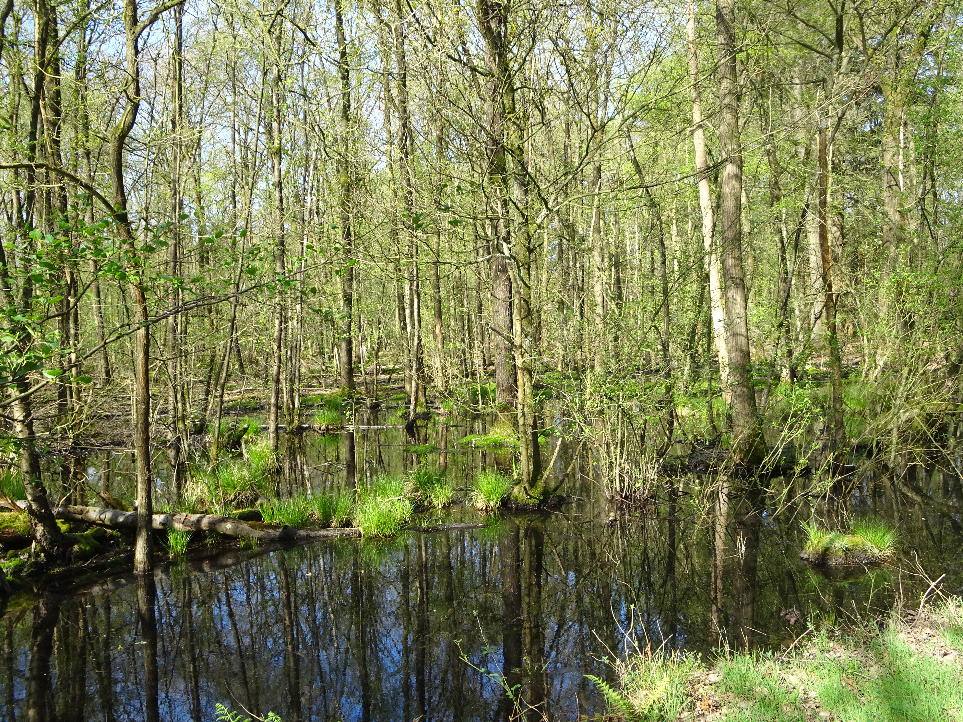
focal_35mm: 33
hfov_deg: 55.4
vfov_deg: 42.9
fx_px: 918
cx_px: 482
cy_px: 361
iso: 80
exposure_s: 1/100
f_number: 4
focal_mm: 5.61
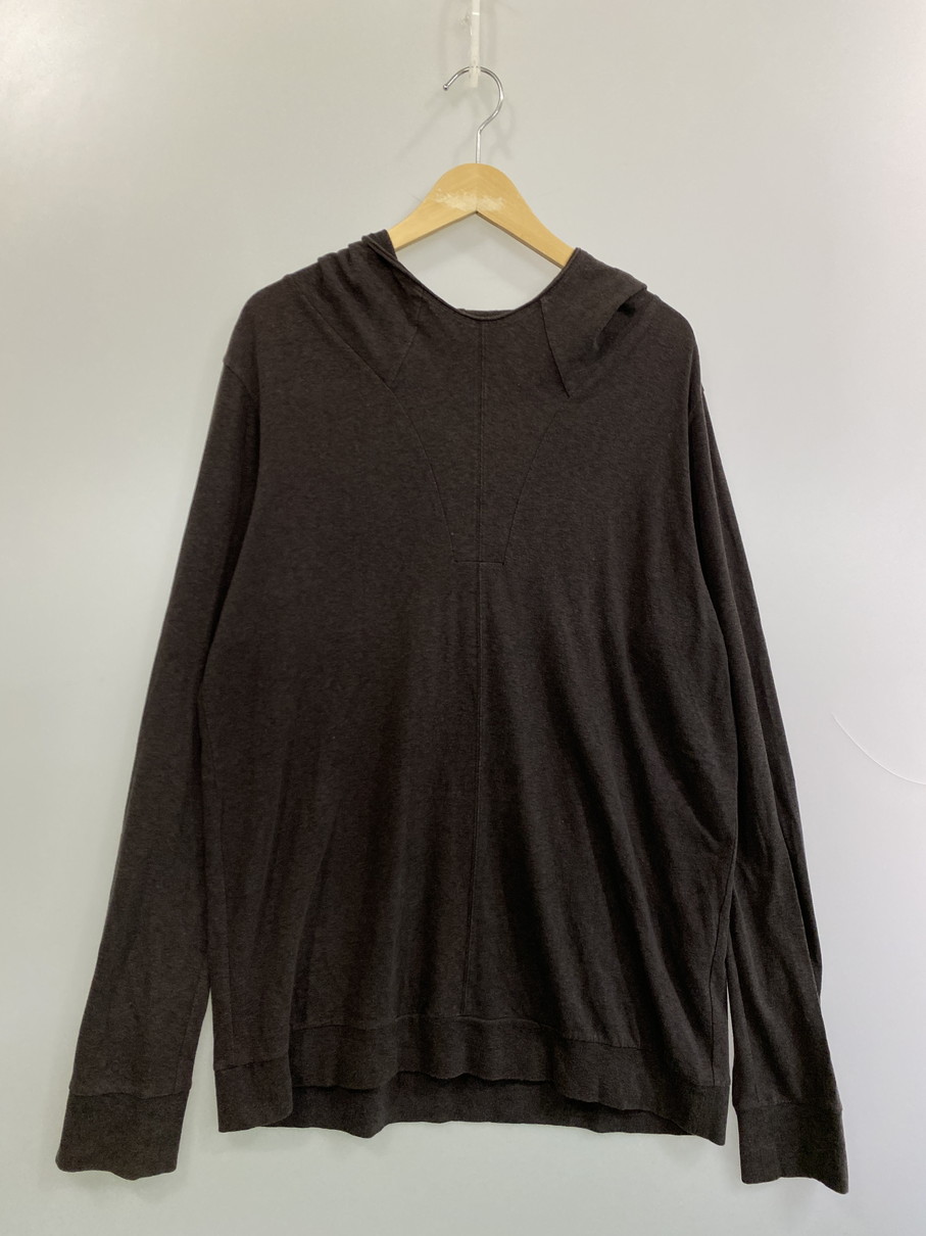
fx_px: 928
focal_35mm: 26
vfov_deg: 67.3
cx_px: 463
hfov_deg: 53.0
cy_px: 618
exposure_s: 1/100
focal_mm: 4.25
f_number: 1.8
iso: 125
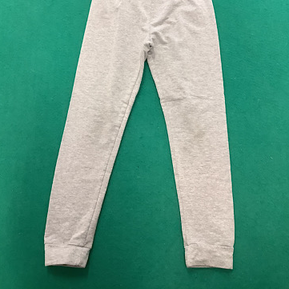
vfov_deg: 43.1
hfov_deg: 43.9
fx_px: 359
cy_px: 91
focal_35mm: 38
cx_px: 142
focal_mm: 3.3
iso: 200
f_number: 2.4
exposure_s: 1/50
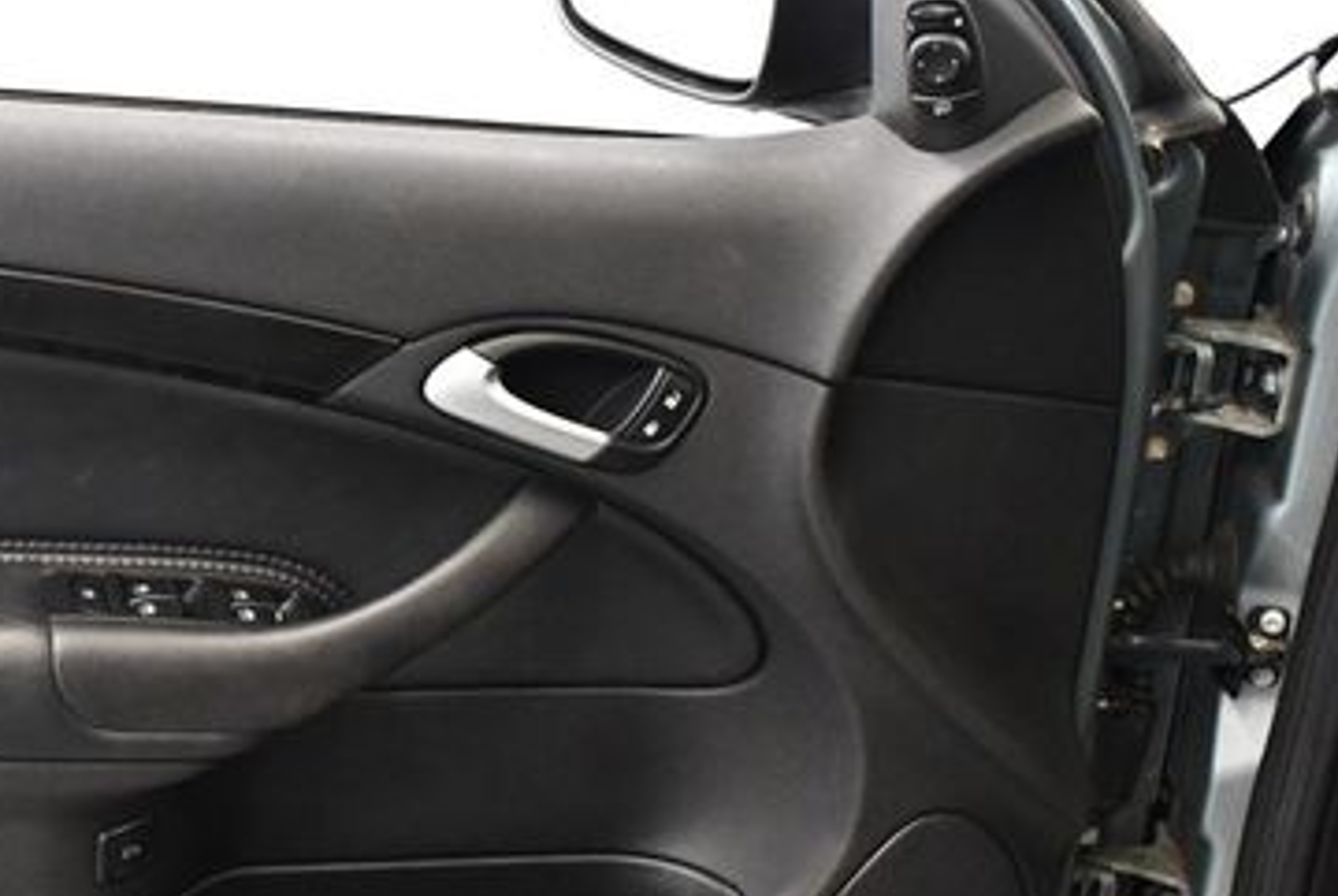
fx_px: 2382
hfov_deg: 30.4
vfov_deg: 21.3
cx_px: 212
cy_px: 558
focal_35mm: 64
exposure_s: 1/100
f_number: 3.5
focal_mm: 18
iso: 3200
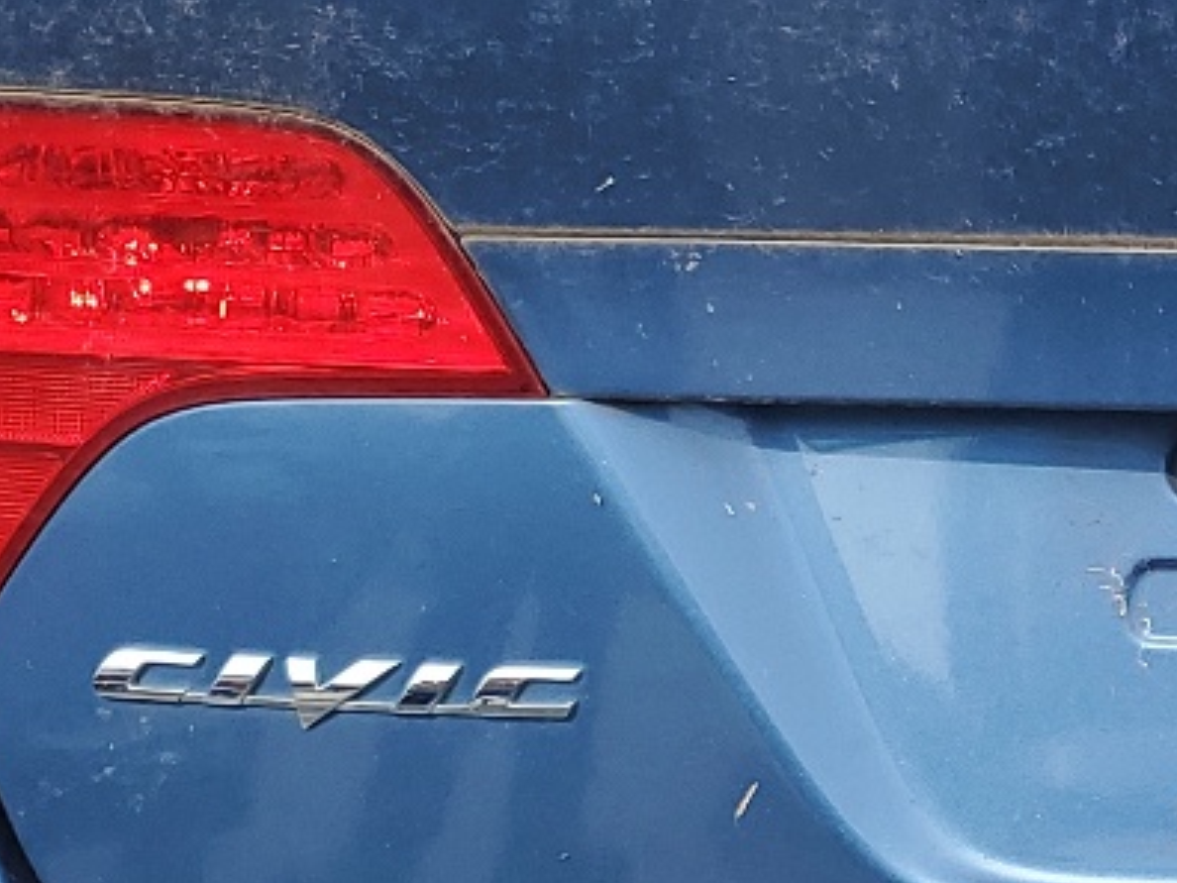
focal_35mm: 105
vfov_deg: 14.1
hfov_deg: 17.5
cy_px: 541
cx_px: 1540
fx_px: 3570
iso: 50
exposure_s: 1/2500
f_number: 1.5
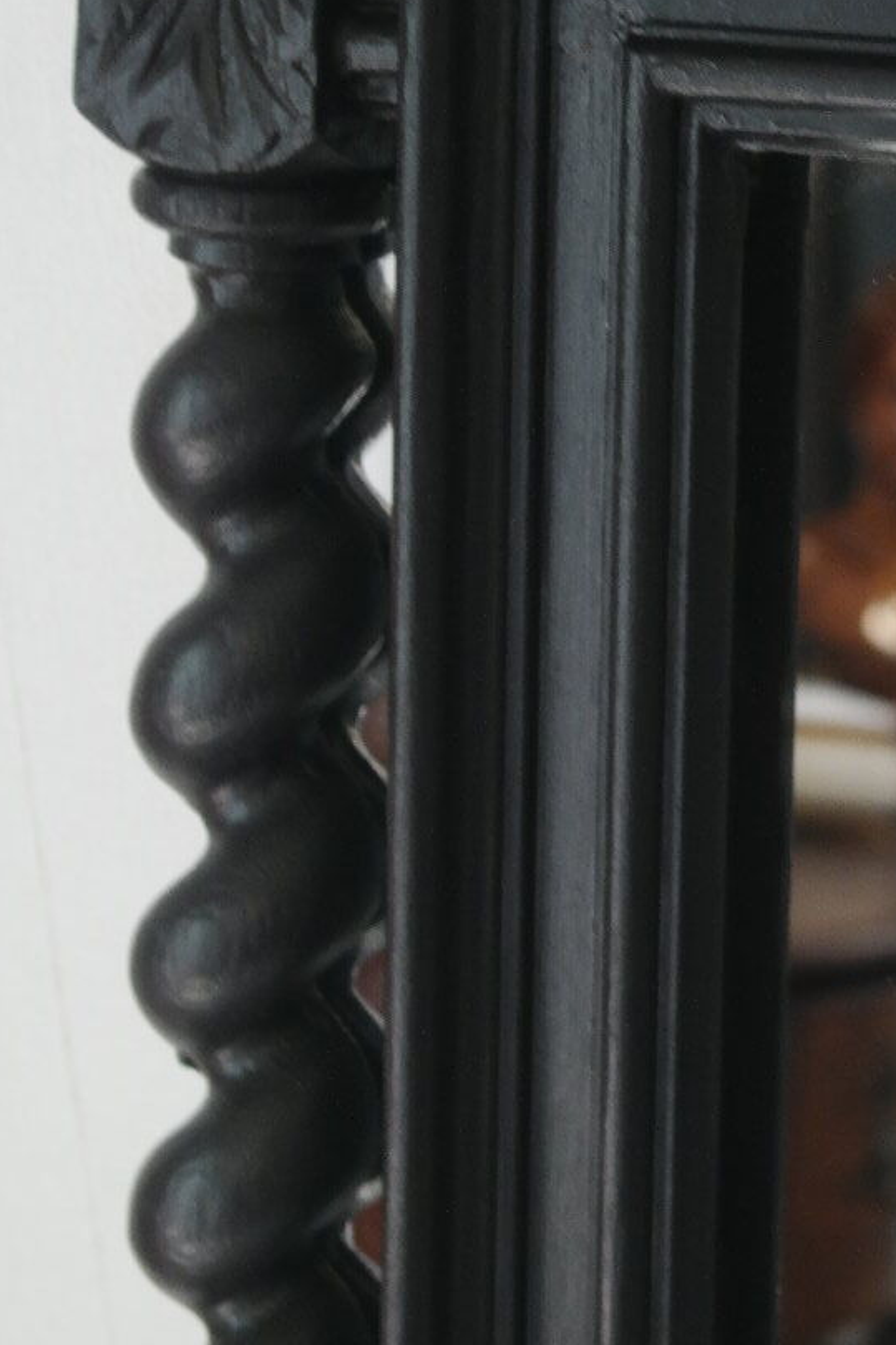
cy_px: 229
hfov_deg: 12.0
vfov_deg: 17.9
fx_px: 4218
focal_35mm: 113
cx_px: 911
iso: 800
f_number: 5.6
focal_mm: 35
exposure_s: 1/30
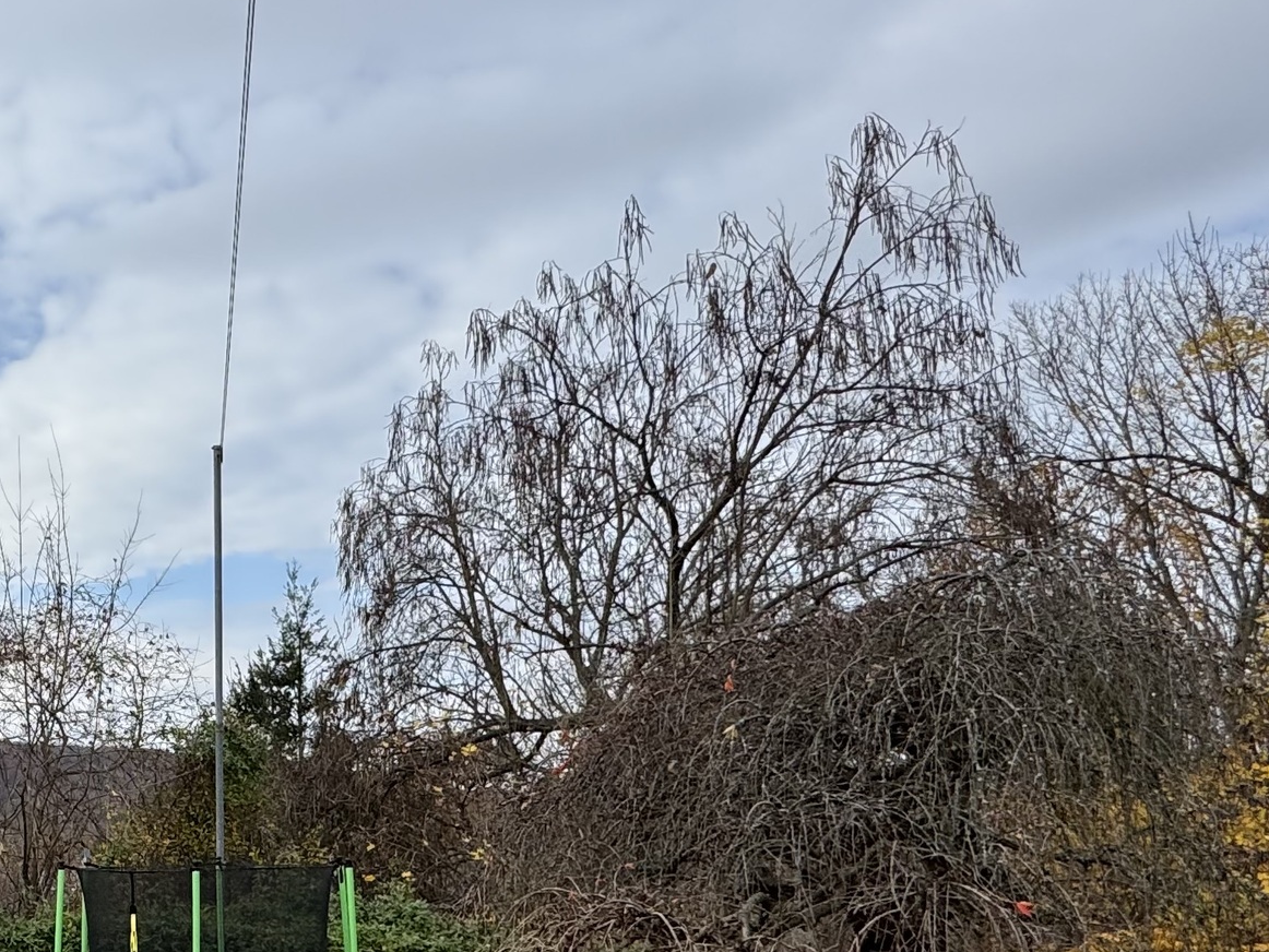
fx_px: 1357
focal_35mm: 37
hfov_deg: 44.4
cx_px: 70
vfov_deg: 37.0
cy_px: 792
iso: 50
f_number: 2.2
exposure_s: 1/1567
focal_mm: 2.22
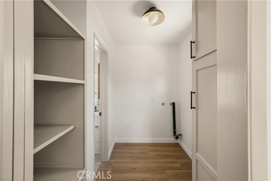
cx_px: 136
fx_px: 105
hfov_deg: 104.2
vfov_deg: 81.2
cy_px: 90
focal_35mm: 14
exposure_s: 1/8
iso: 100
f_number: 6.3
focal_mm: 14
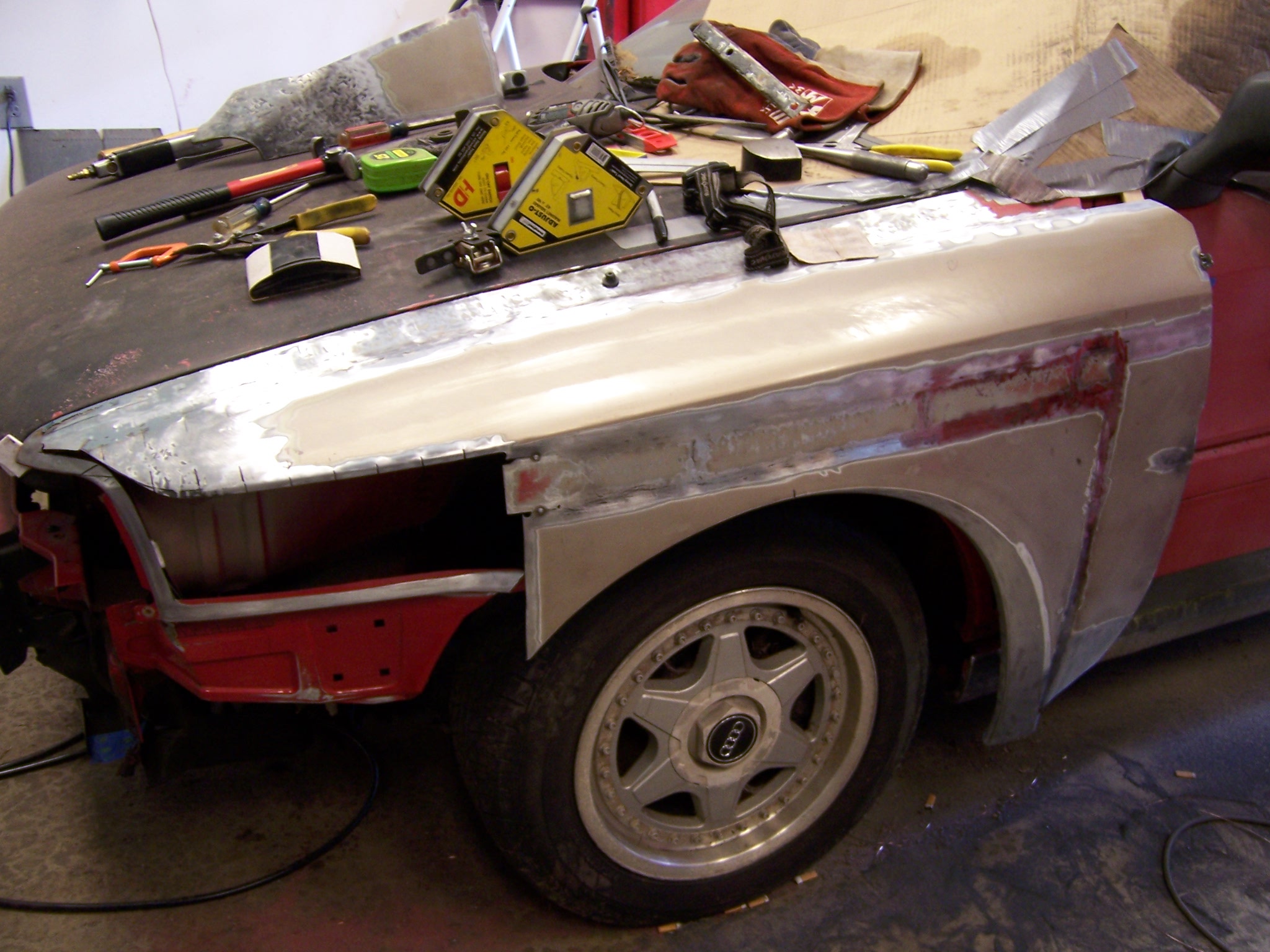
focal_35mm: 33
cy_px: 476
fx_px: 1211
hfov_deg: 55.4
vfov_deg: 42.9
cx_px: 635
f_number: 3.4
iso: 140
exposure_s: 1/8
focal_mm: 5.5
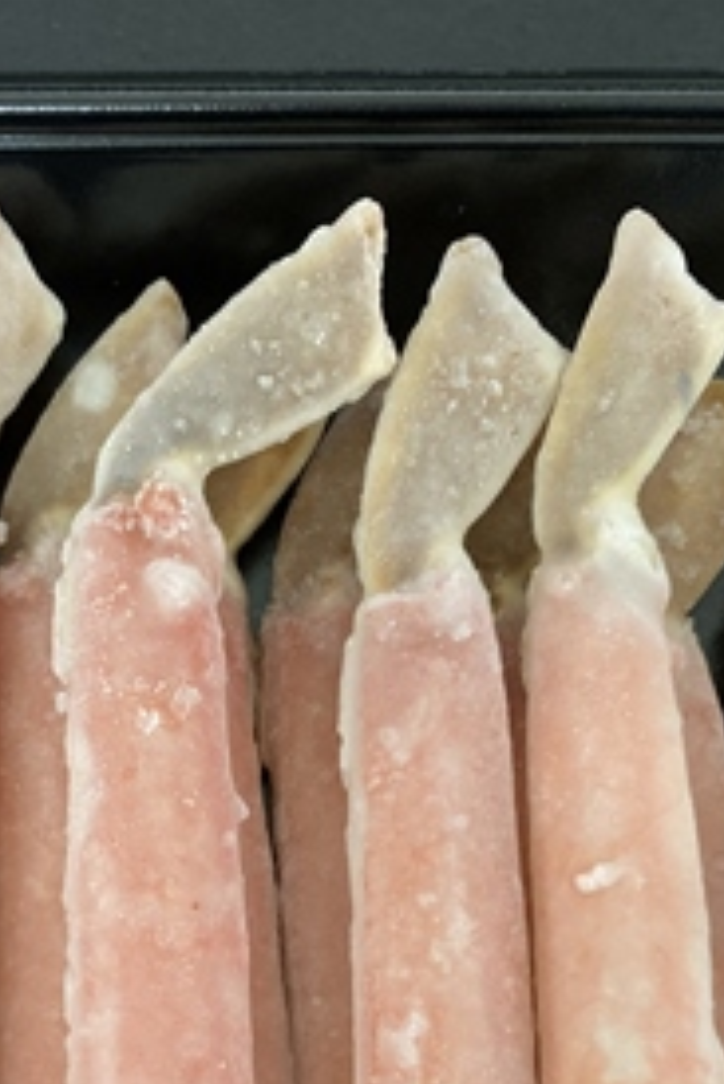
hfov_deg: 19.9
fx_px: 2049
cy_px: 942
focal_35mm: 68
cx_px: 206
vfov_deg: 28.7
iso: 160
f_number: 1.8
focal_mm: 3.99
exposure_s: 1/60
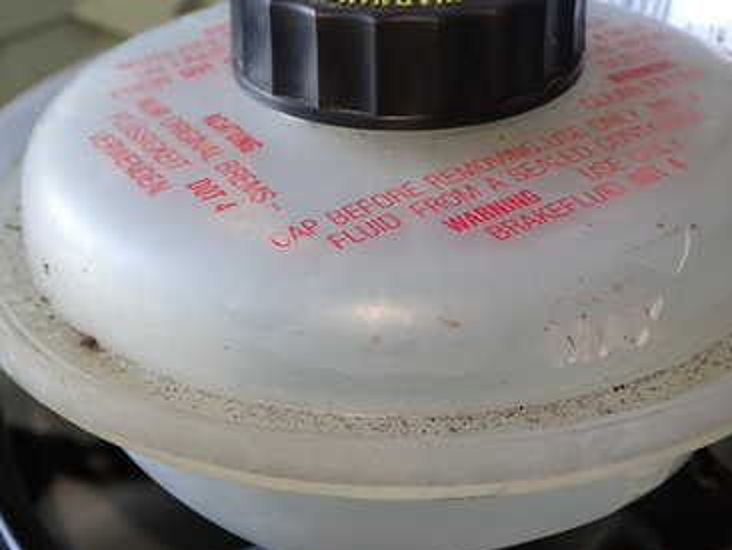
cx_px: 376
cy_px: 258
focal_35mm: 59
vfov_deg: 24.8
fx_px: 1248
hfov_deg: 32.7
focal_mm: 6.37
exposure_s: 1/60
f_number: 2.5
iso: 200
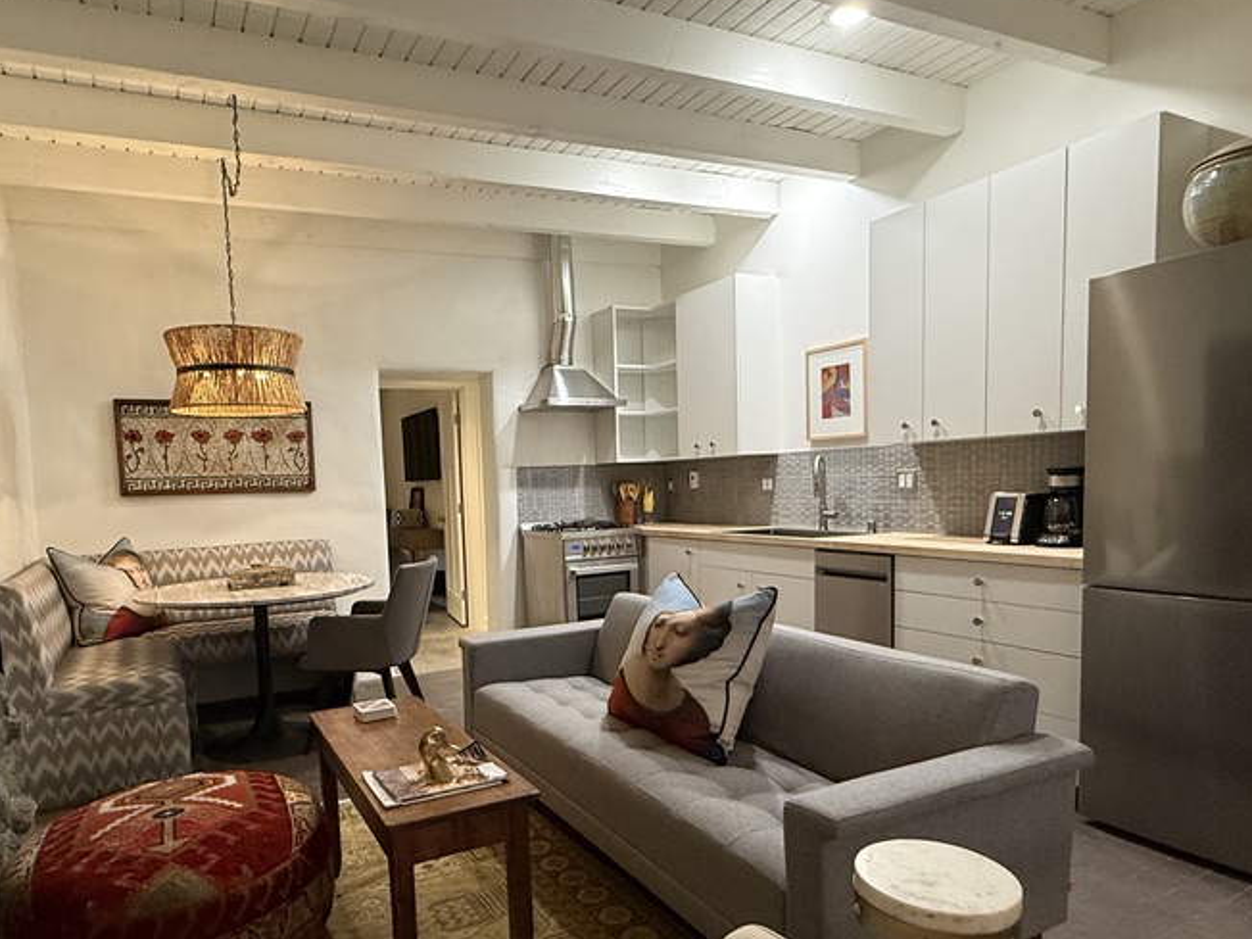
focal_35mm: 22
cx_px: 538
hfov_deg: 76.0
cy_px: 555
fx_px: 796
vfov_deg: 60.7
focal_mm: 2.22
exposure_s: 1/60
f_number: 2.2
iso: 400
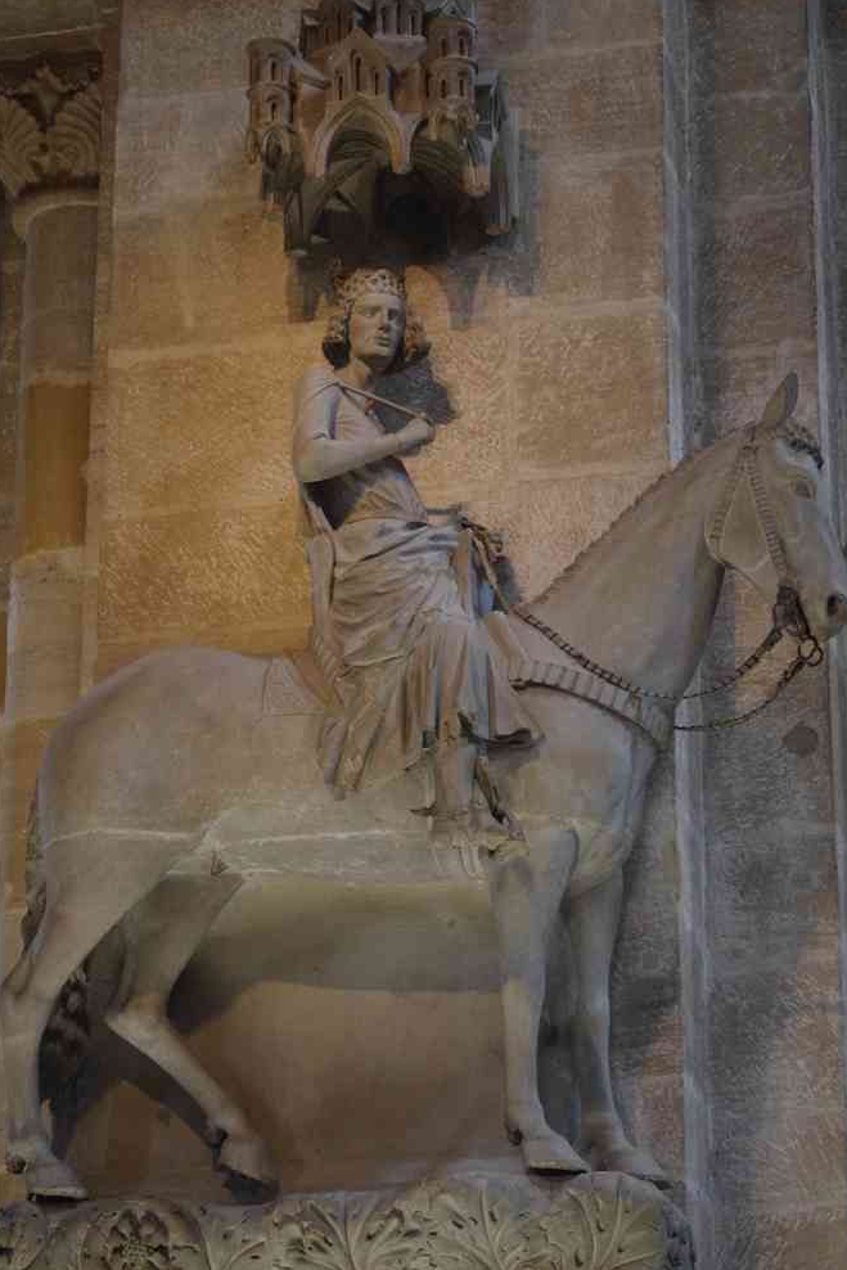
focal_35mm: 95
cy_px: 629
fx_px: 3351
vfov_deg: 21.5
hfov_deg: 14.4
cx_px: 423
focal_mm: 62.5
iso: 3200
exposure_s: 1/80
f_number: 4
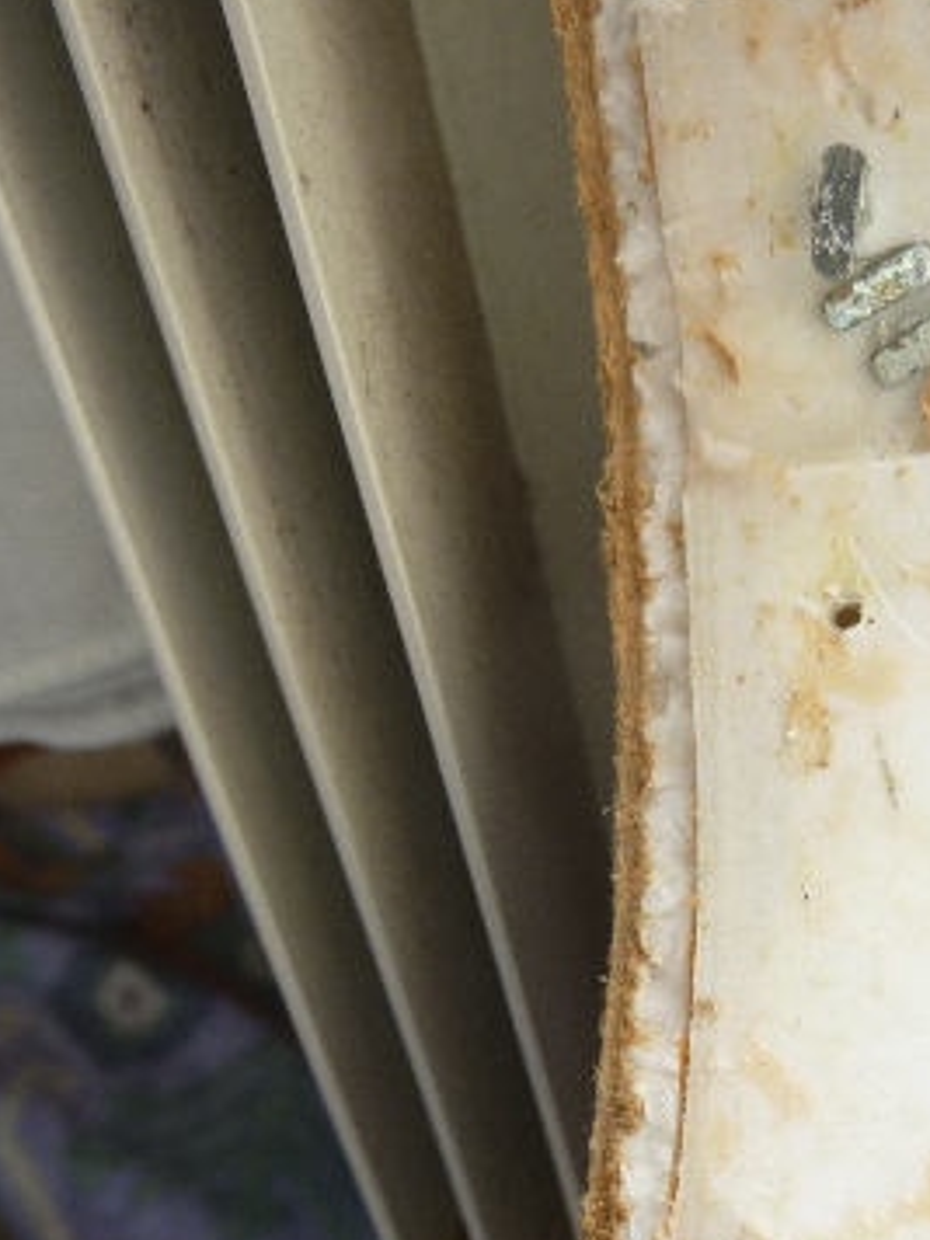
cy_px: 843
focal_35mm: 45
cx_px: 718
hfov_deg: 31.5
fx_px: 1612
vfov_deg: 41.4
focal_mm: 4.1
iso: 80
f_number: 3.5
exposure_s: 1/100
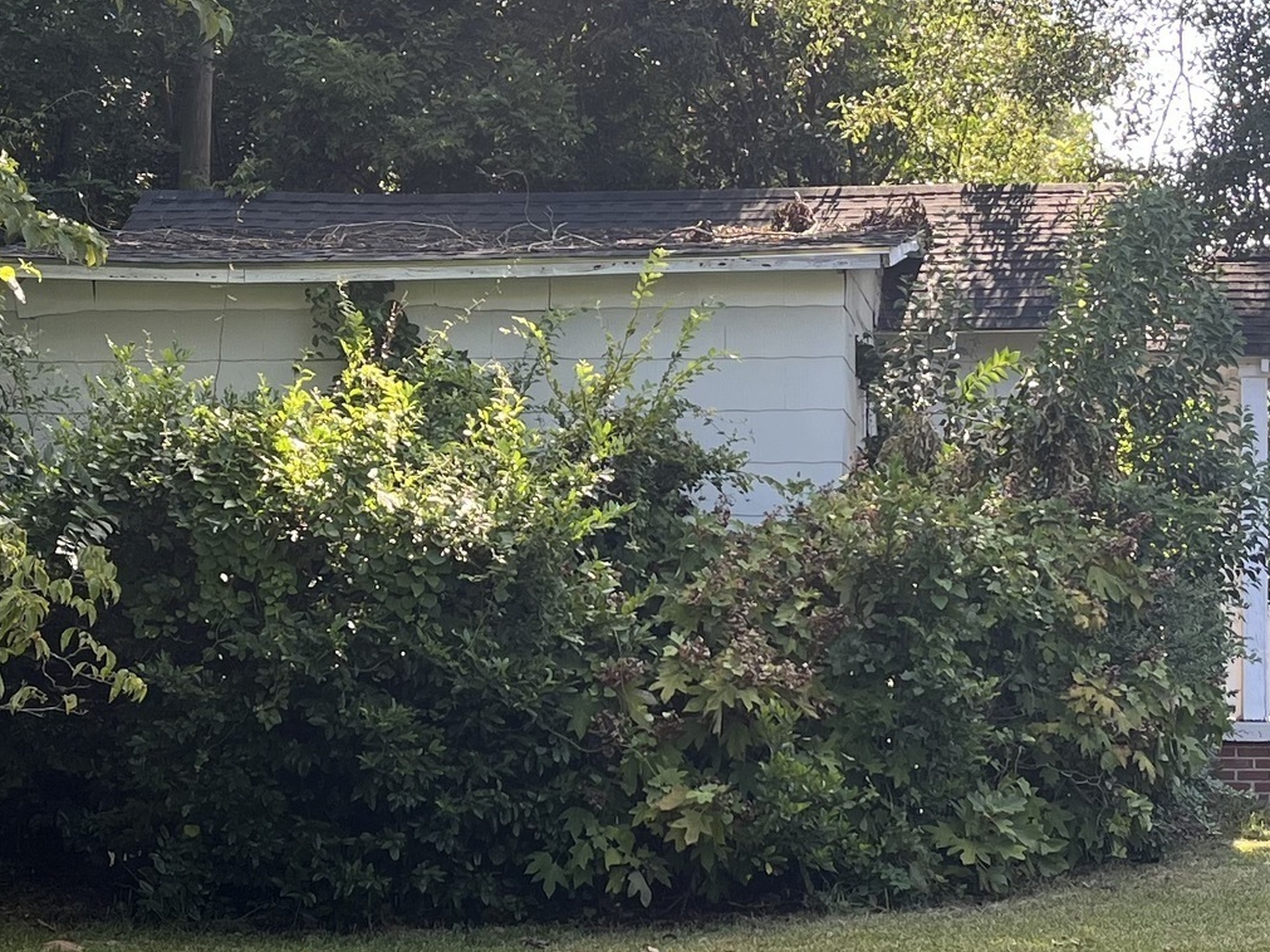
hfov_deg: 24.7
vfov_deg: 18.7
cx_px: 598
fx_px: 2898
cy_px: 479
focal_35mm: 79
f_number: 1.6
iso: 50
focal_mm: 5.1
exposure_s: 1/351
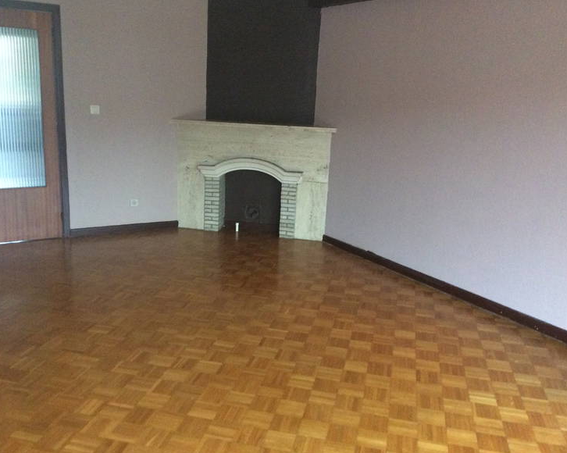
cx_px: 280
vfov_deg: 43.3
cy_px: 225
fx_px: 570
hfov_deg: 52.9
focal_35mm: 34
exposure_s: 1/25
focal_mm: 3.3
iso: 250
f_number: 2.4
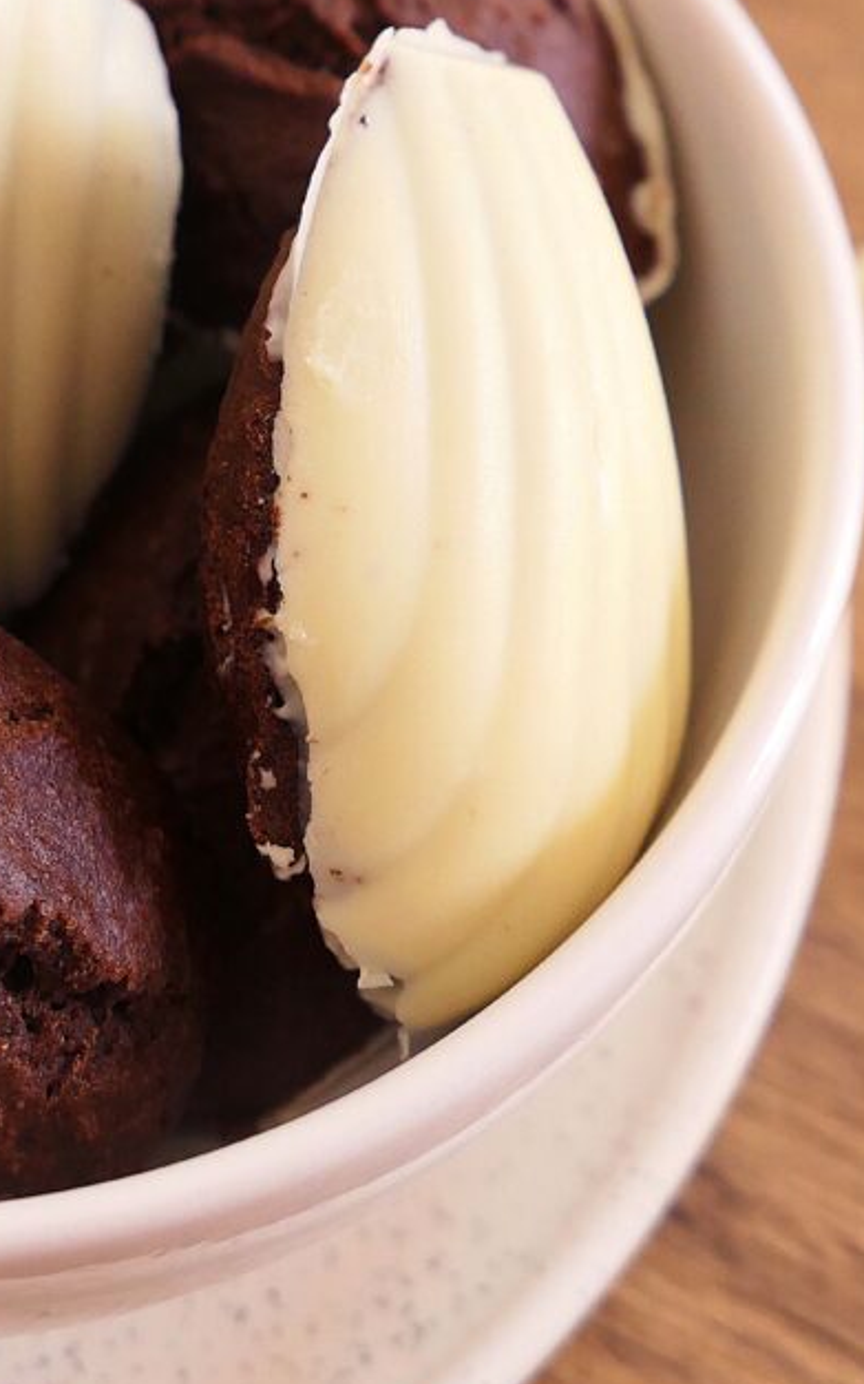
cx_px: 196
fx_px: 3581
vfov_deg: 21.6
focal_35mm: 95
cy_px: 283
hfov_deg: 13.7
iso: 800
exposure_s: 1/125
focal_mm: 21
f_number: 2.8
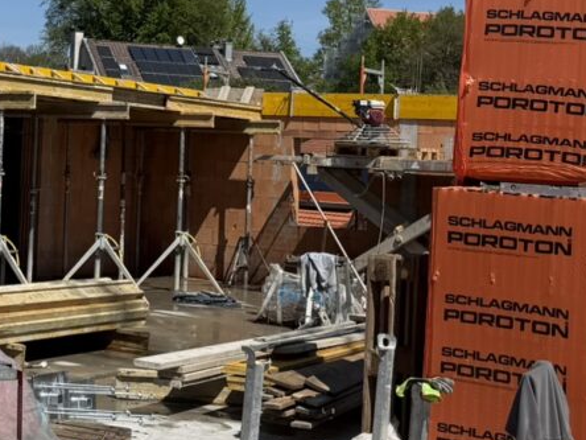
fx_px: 1405
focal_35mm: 83
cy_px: 96
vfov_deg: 17.6
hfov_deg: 22.7
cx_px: 9
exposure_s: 1/8130
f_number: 1.78
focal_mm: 6.76
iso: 80
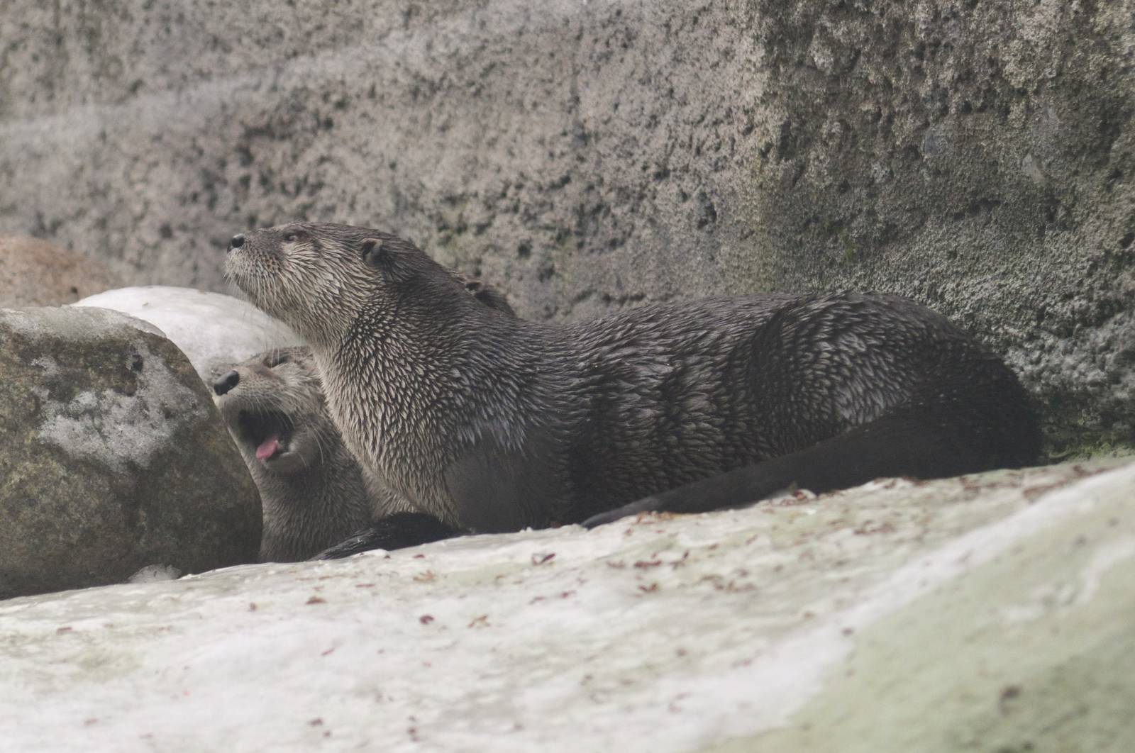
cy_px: 376
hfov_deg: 11.3
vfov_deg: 7.5
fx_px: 5761
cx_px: 568
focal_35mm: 183
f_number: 4.2
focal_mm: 122
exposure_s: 1/500
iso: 900
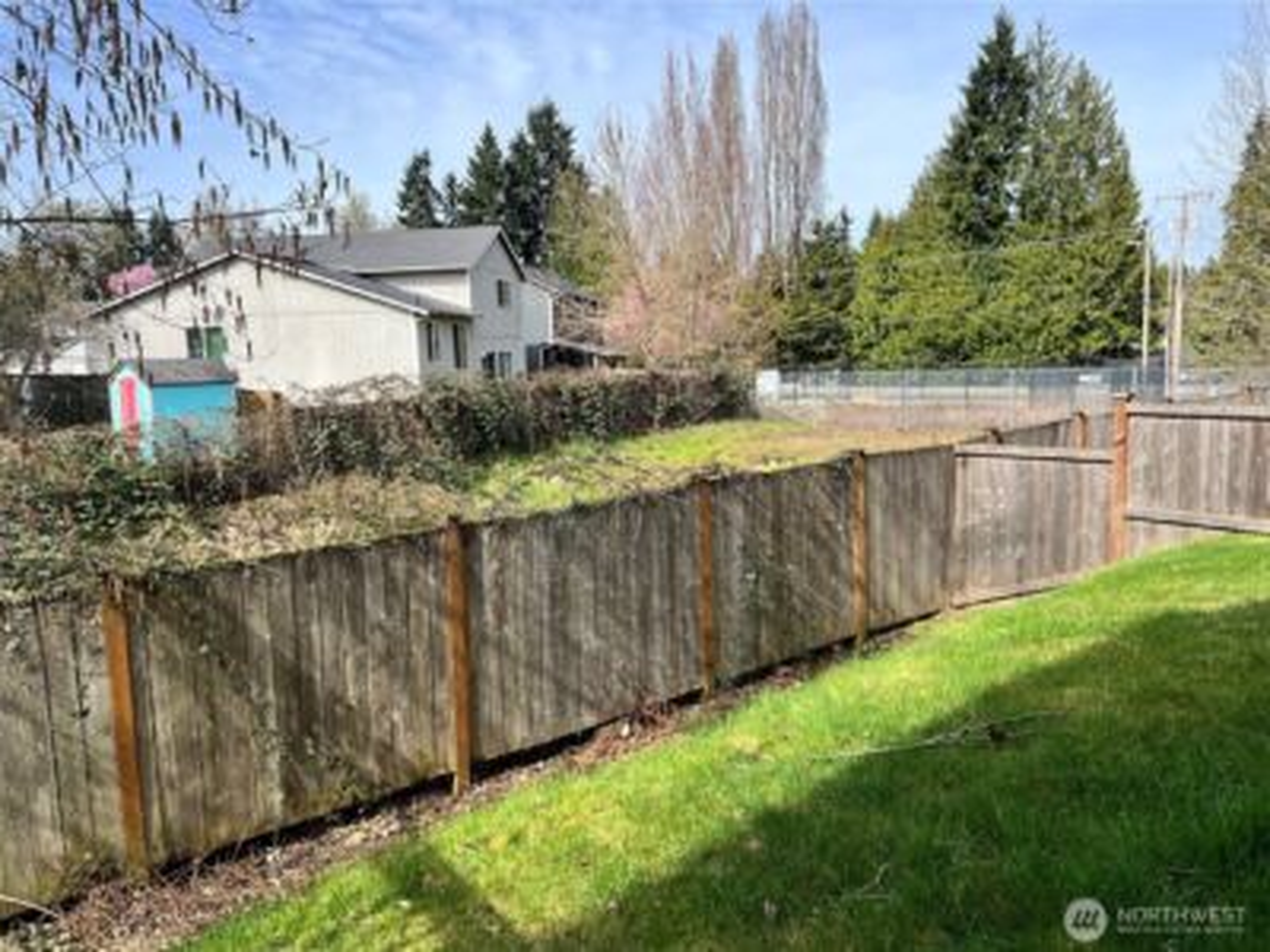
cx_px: 635
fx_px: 954
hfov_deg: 67.3
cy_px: 476
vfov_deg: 53.1
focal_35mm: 26
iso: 50
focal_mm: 5.7
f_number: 1.5
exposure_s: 1/2045
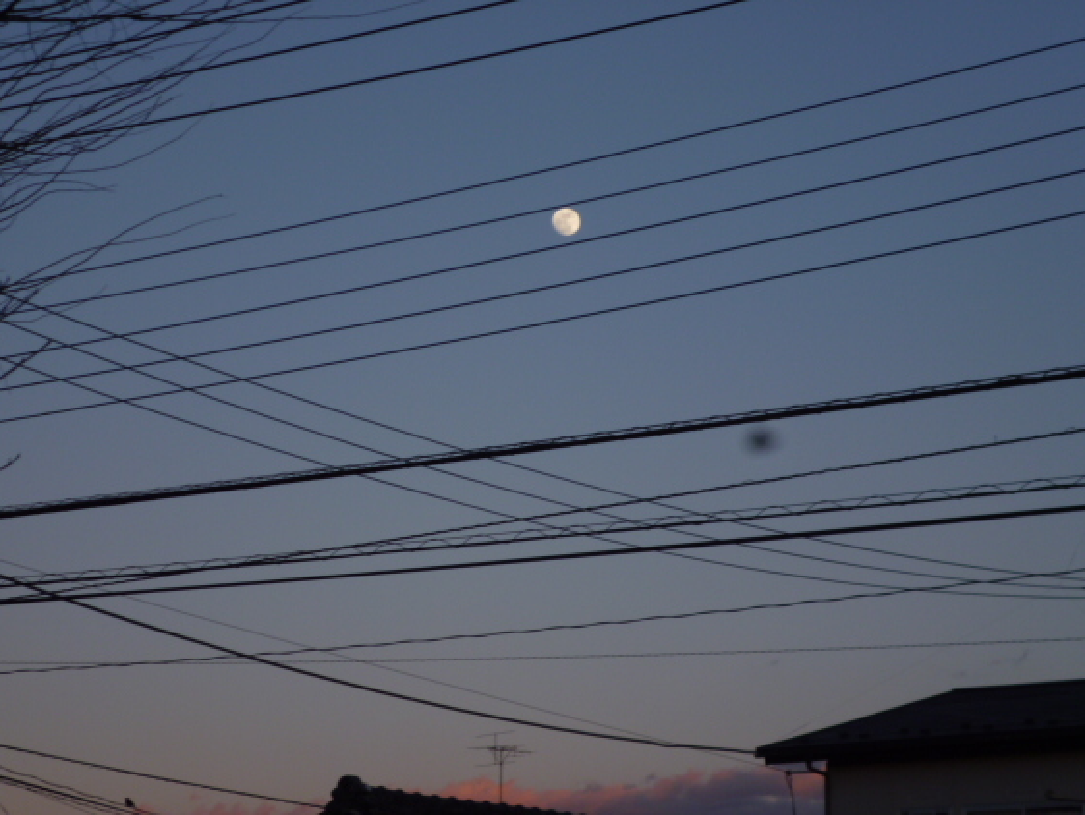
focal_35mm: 99
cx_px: 488
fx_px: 3104
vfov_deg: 14.9
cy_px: 450
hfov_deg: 19.8
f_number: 5.8
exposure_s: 1/100
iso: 100
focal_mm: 15.5
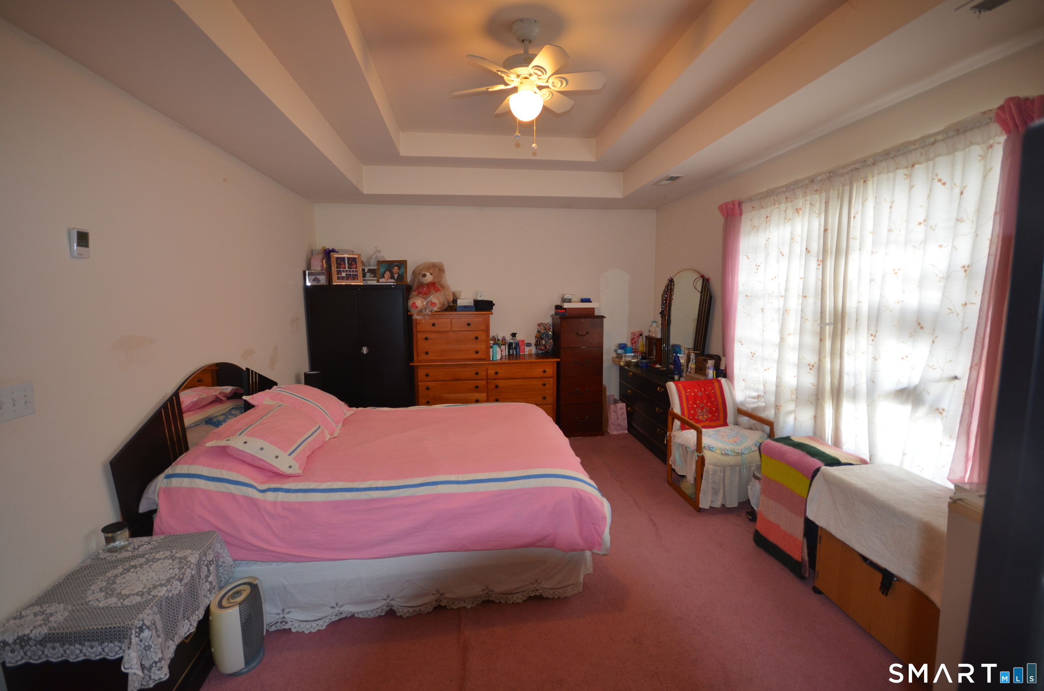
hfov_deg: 100.5
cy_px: 346
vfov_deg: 77.1
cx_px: 522
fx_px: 434
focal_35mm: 15
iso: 400
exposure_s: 1/60
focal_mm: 10
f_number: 4
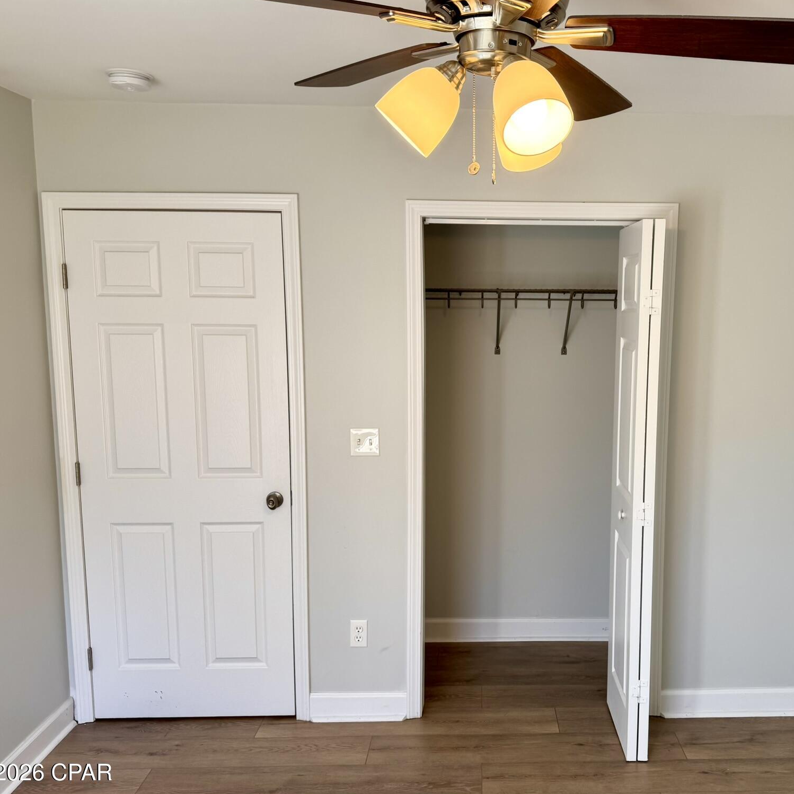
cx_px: 517
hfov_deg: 54.7
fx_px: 753
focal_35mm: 29
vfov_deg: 55.6
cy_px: 402
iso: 80
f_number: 1.78
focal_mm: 6.76
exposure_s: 1/161
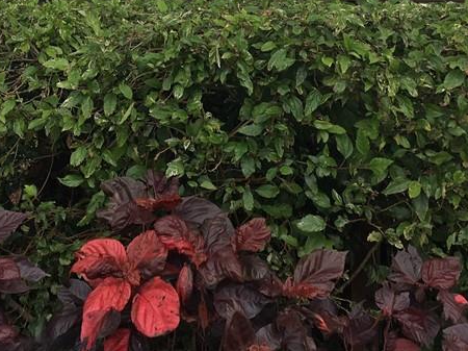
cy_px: -47
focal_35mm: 66
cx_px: 171
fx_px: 892
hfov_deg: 29.3
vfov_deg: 21.0
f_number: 2.2
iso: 25
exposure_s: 1/319
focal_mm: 4.15
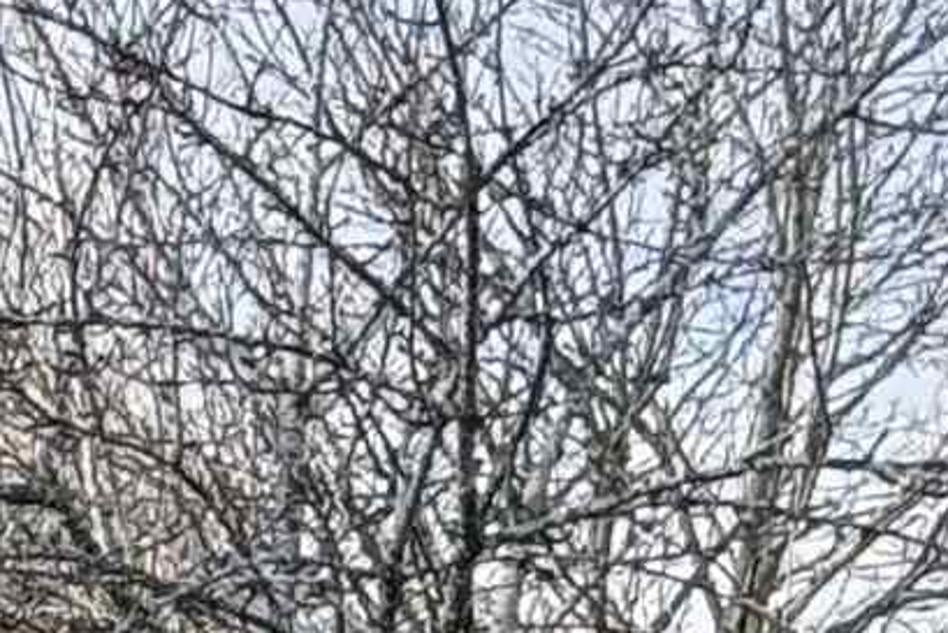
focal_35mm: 375
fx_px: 9878
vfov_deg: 3.5
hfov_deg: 5.1
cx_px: -2339
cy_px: 2437
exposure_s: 1/1133
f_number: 1.78
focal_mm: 6.76
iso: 80
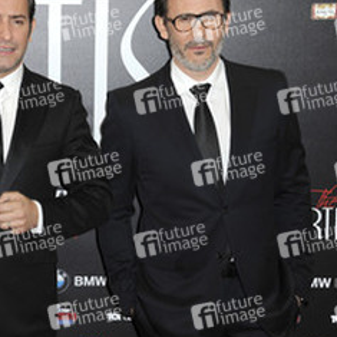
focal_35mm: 114
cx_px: 47
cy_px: 133
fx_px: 1256
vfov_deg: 15.3
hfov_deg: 15.1
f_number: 5.6
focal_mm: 70
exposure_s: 1/160
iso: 500
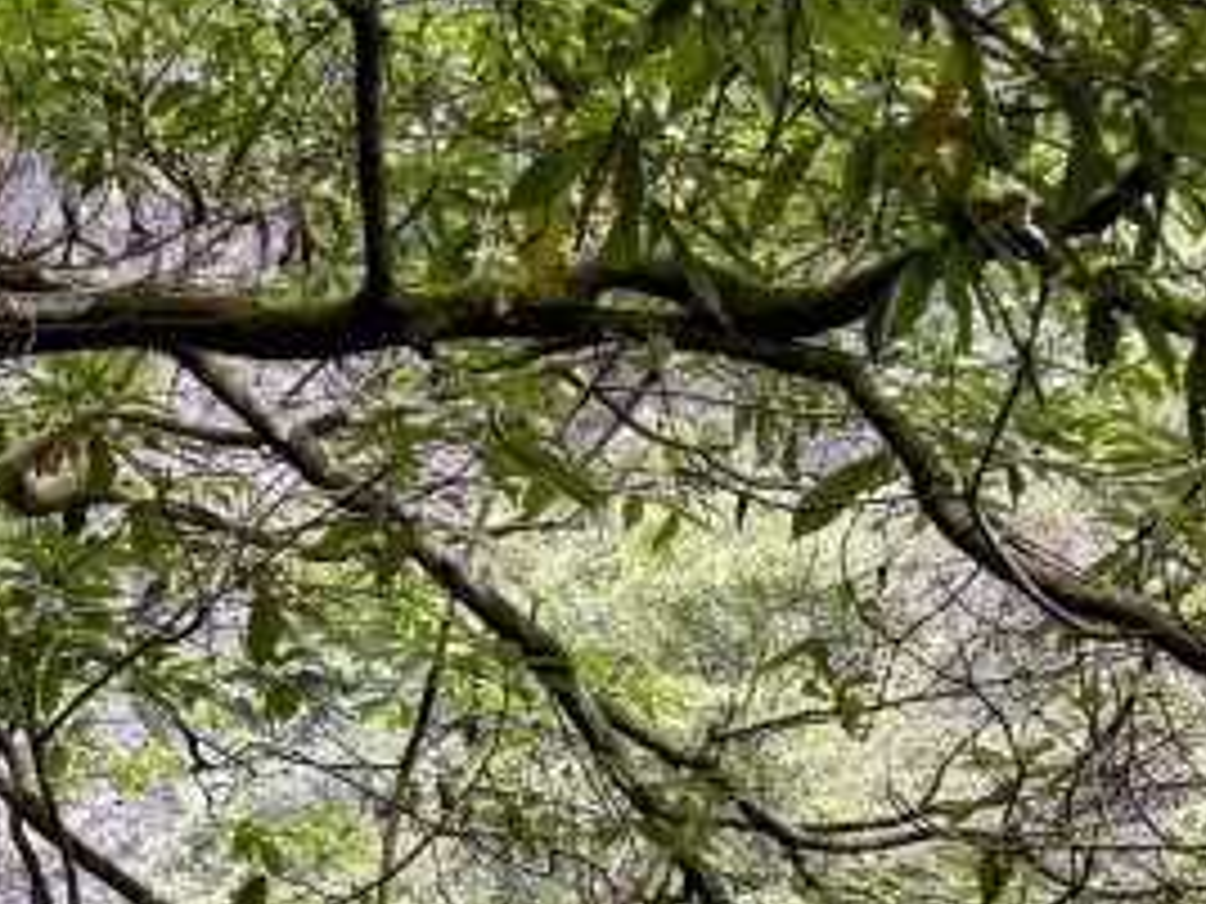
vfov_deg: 10.7
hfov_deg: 15.3
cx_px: 468
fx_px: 4494
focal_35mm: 129
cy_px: 1718
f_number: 1.78
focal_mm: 6.76
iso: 100
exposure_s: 1/121
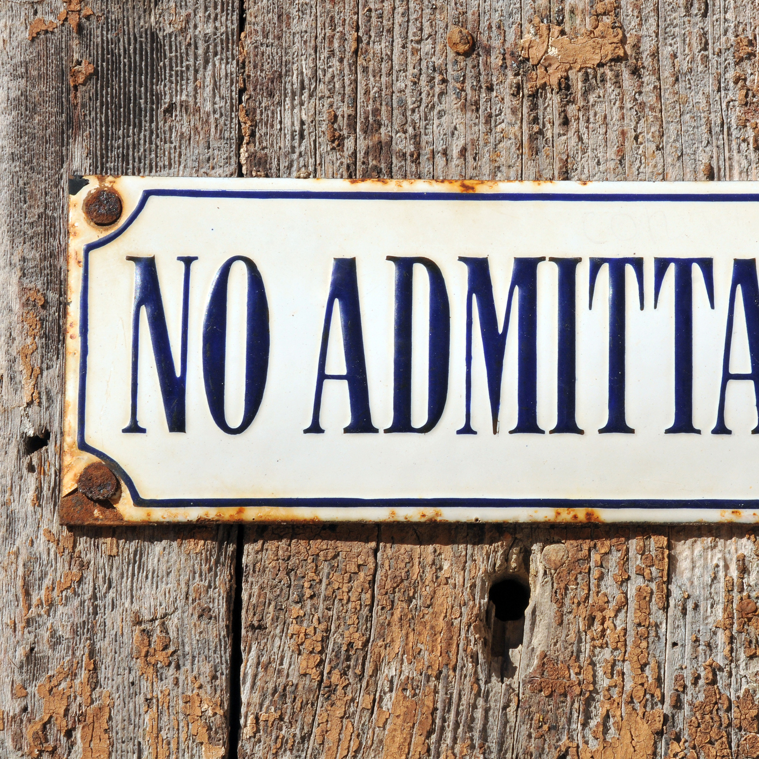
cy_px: 378
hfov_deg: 11.3
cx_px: 570
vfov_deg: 11.3
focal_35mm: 154
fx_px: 3820
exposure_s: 1/250
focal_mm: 80
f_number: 18
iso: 250
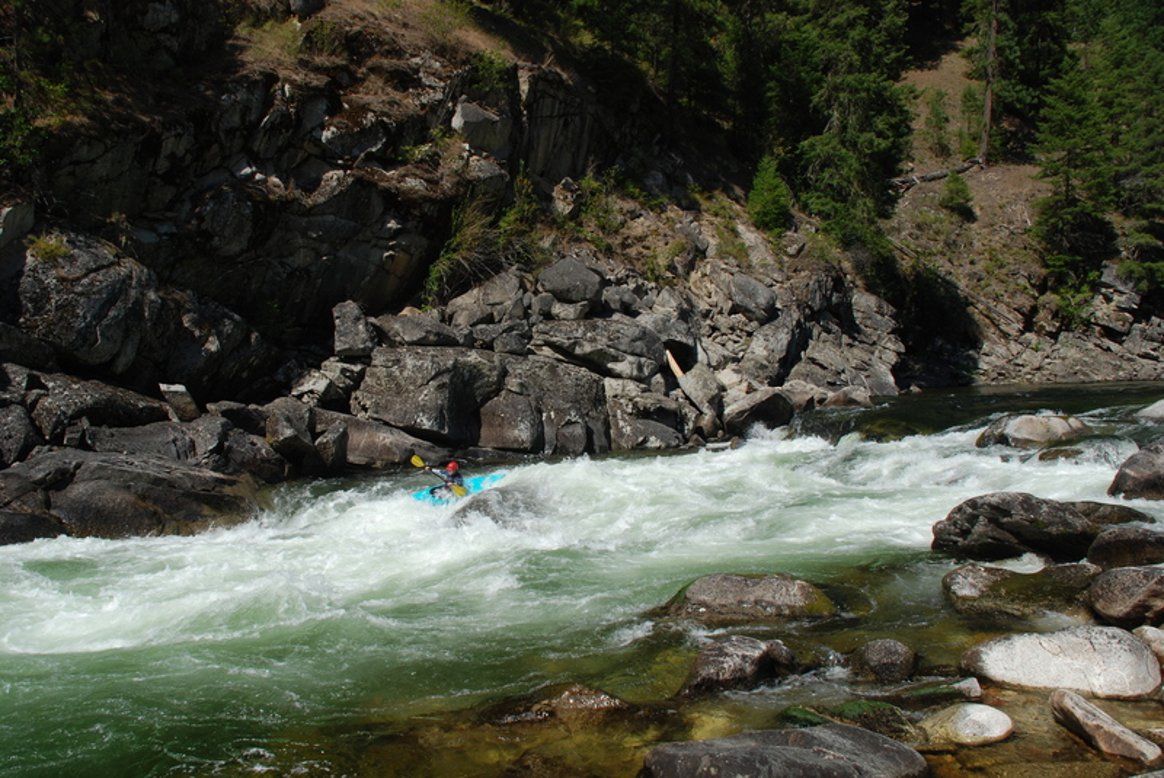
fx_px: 971
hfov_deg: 61.9
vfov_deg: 43.7
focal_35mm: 30
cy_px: 389
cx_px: 582
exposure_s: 1/250
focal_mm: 20
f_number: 5.6
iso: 200
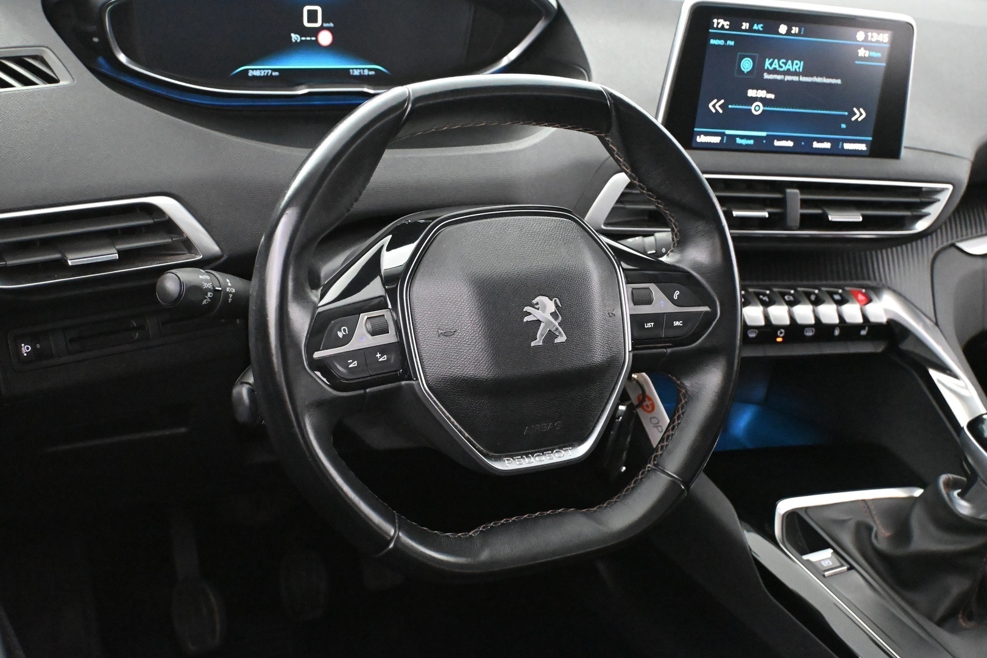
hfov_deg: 43.0
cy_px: 329
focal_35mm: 46
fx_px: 1254
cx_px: 494
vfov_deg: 29.4
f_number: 4.8
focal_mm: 30.5
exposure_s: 1/50
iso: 11400
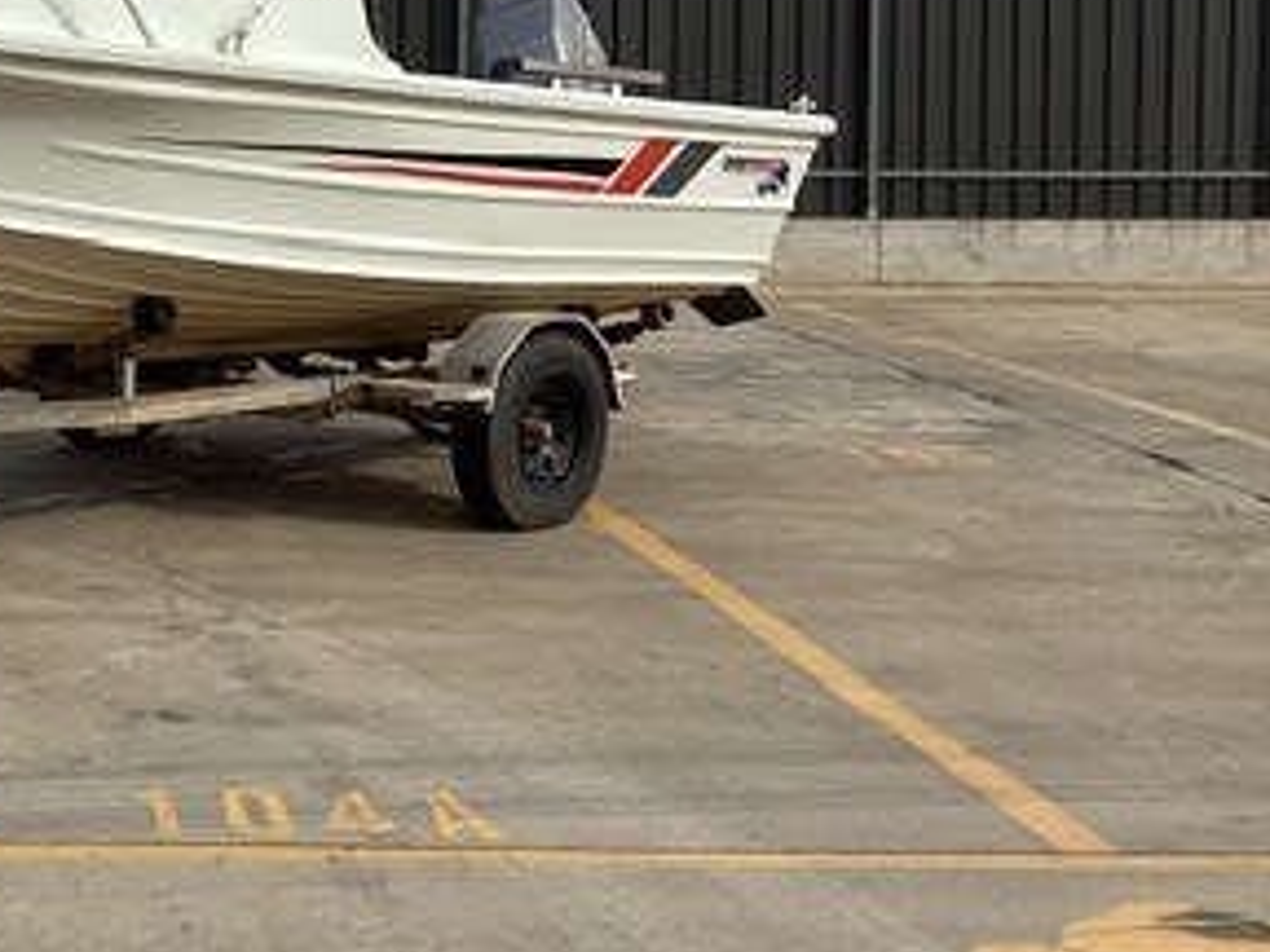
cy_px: 212
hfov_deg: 26.0
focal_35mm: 69
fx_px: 2531
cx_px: -137
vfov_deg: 21.1
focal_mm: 3.3
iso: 25
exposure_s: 1/1733
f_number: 2.4
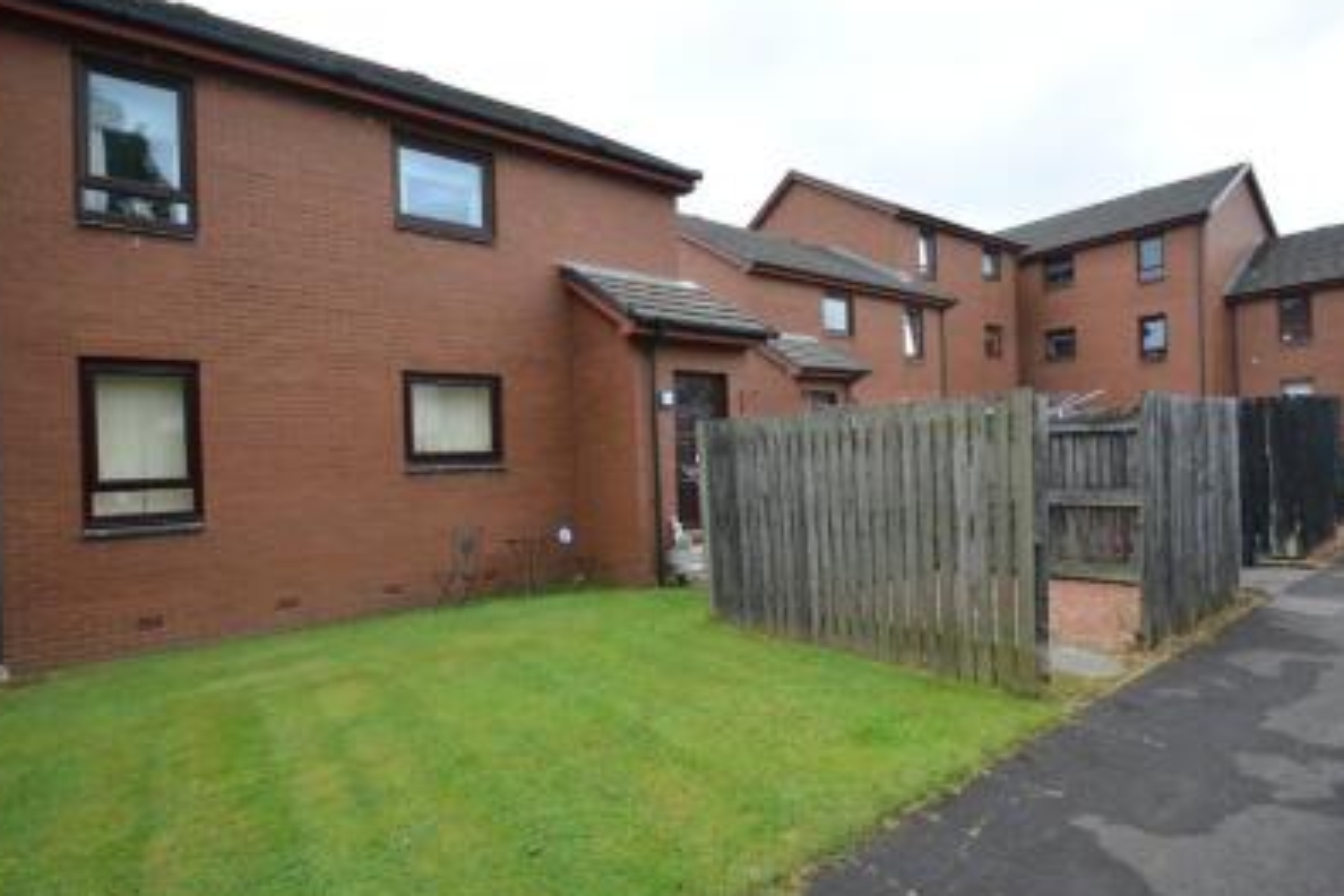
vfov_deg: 67.4
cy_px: 440
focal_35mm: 18
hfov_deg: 90.0
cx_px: 701
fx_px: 672
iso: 200
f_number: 6.3
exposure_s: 1/160
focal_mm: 10
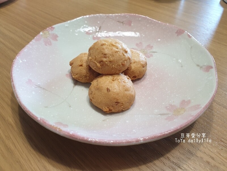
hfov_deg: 67.3
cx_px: 114
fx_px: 170
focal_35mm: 26
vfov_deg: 53.1
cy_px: 86
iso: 250
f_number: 2.4
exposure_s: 1/60
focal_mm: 4.3
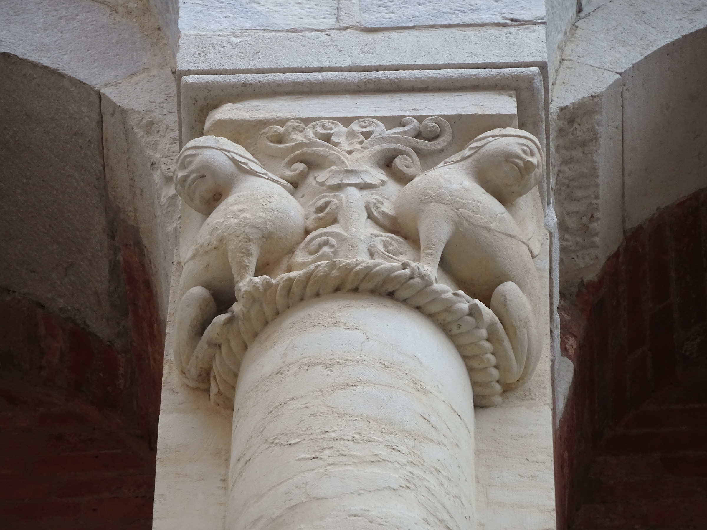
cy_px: 265
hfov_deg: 6.4
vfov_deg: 4.8
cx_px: 354
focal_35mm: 308
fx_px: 6291
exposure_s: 1/250
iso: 640
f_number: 6.3
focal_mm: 52.59
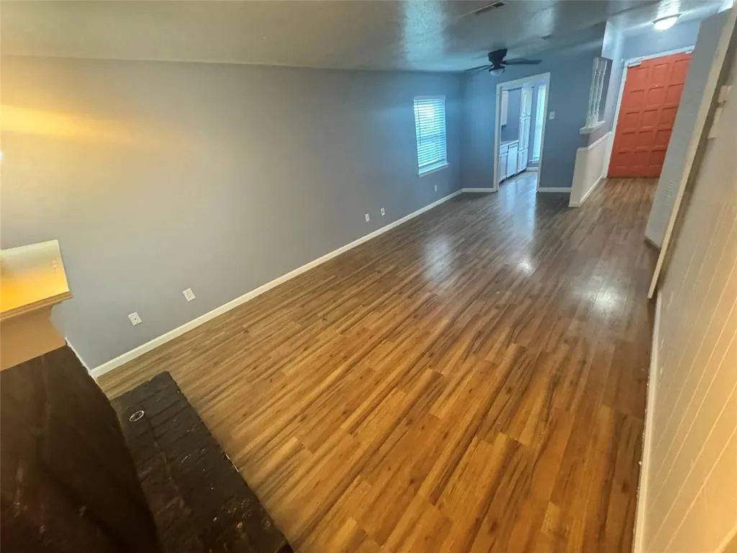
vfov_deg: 85.7
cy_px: 276
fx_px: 298
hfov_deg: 102.1
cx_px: 368
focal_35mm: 14
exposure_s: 1/60
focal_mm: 2.22
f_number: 2.2
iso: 1250
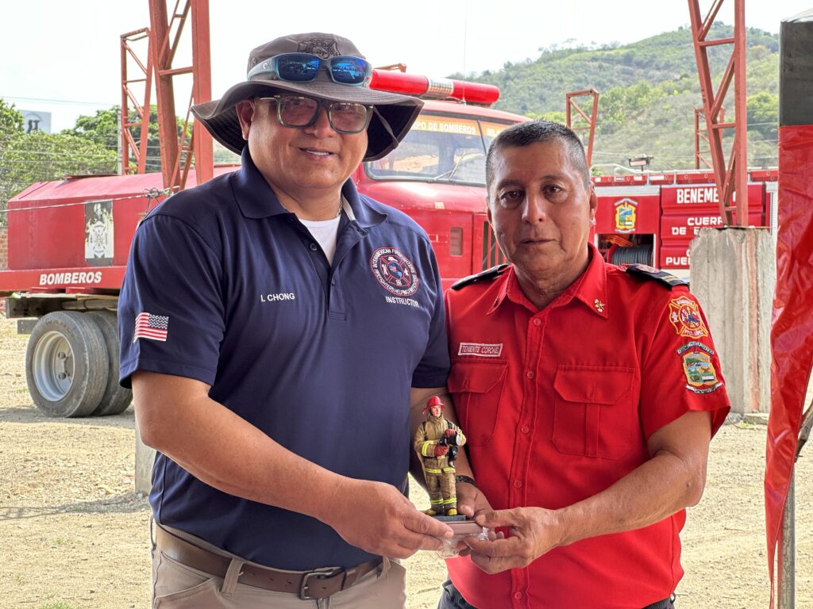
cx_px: 406
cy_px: 304
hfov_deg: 25.3
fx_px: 1808
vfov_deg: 19.1
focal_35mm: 77
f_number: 2.8
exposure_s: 1/124
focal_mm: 9
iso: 32
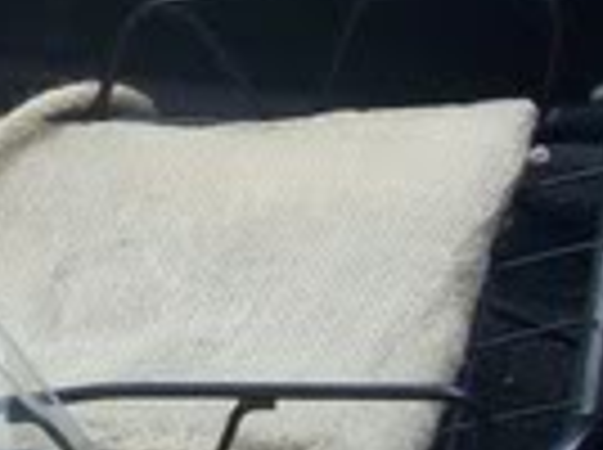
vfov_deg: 6.9
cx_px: -605
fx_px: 3739
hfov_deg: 8.7
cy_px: 232
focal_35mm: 215
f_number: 2.7
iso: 80
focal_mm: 6
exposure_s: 1/90.8
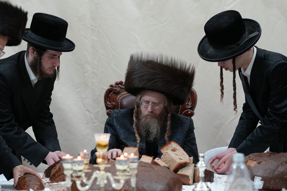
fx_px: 893
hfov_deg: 18.3
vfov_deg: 12.2
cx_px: 144
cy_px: 96
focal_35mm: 112
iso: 1600
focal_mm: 74.7
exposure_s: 1/160
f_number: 4
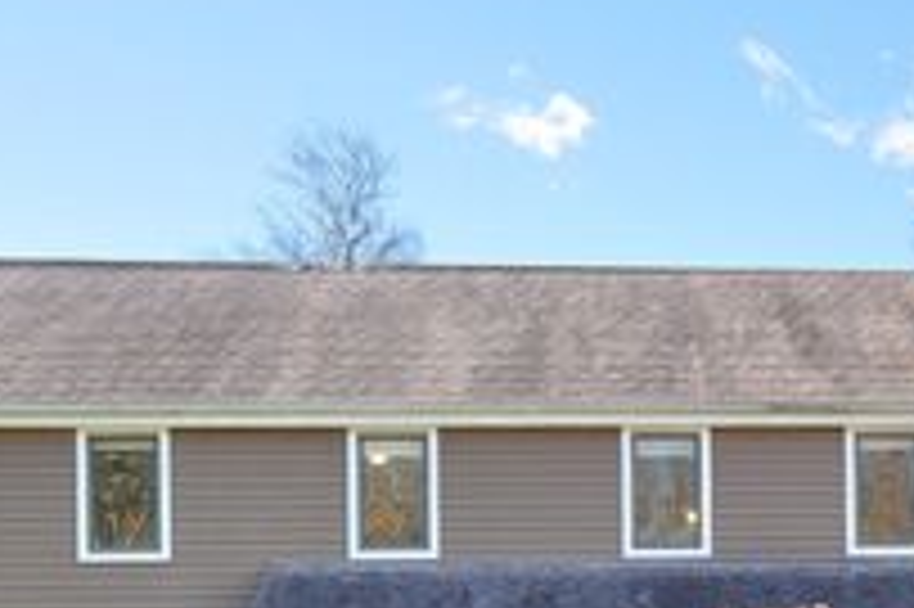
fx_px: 1877
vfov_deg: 17.7
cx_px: 734
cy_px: 685
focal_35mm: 74
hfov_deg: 26.8
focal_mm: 20
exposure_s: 1/125
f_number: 8
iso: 400
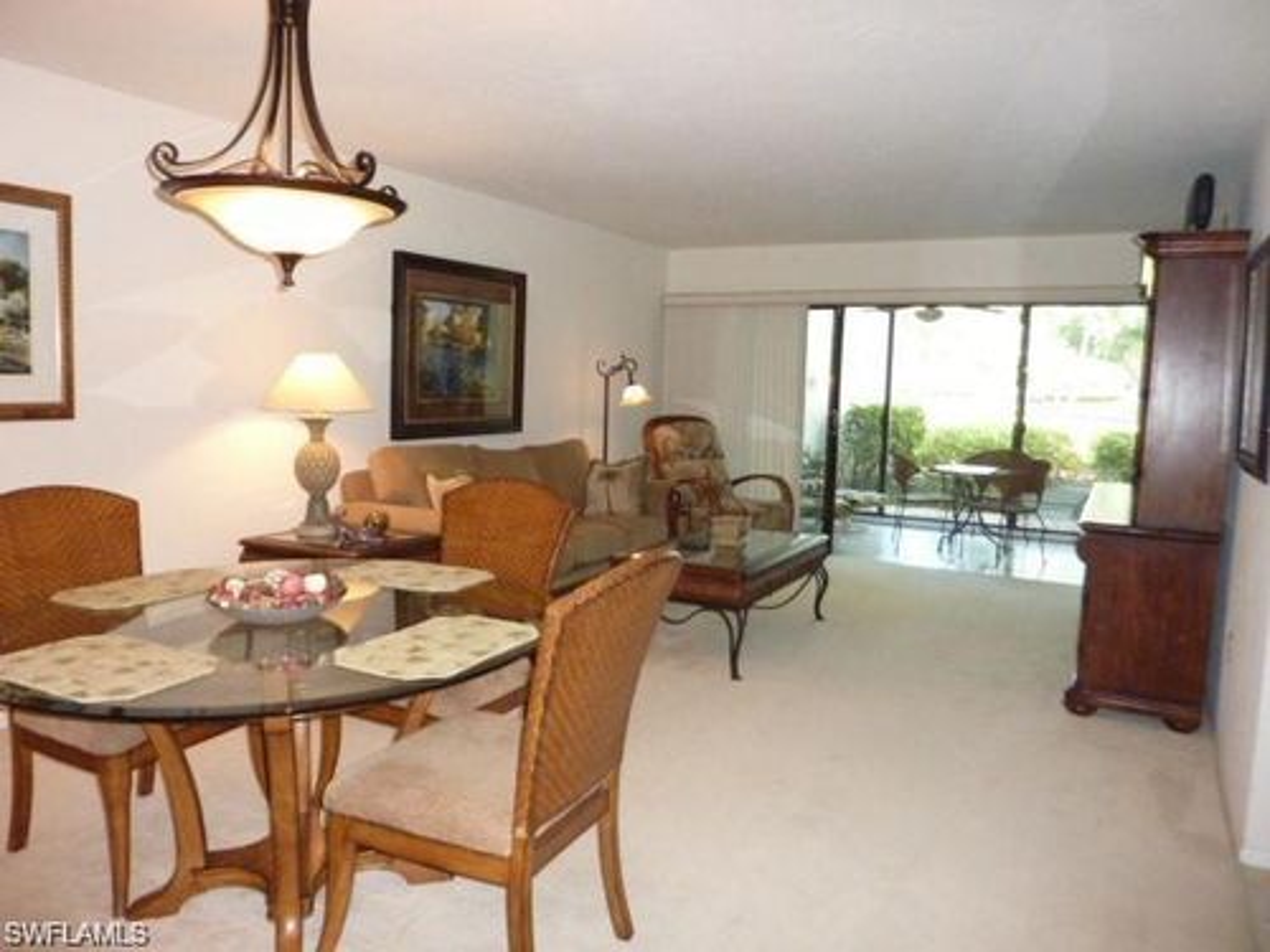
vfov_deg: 54.9
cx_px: 635
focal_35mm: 25
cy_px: 476
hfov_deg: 69.4
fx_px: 917
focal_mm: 4.1
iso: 640
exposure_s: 1/60
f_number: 3.3
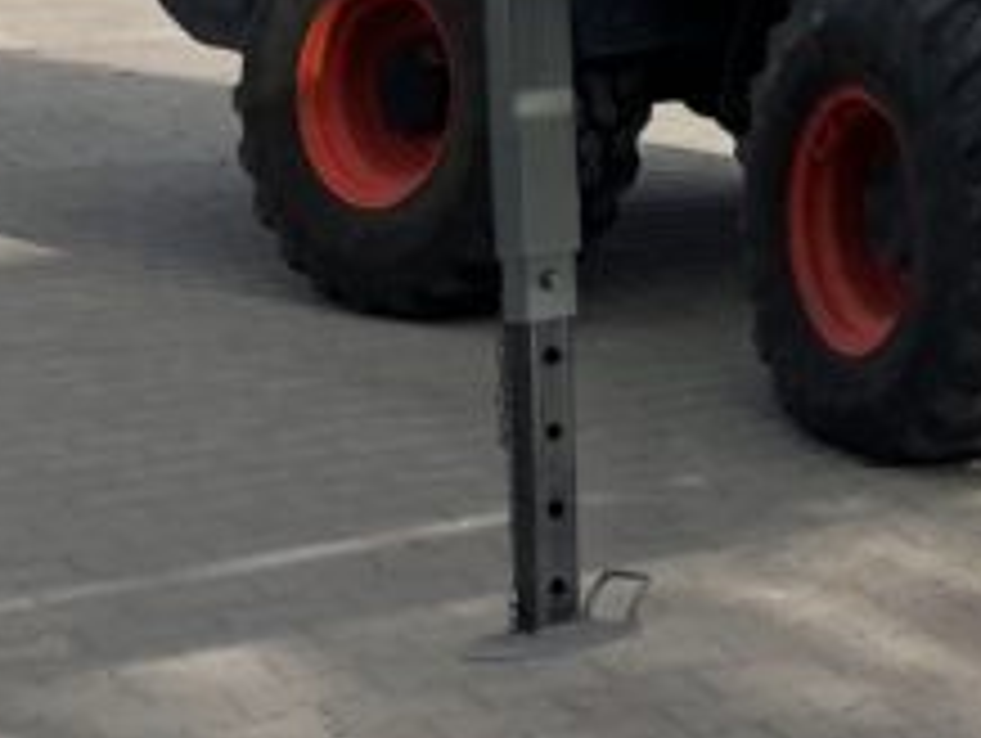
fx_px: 3461
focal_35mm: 122
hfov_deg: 14.4
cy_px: -698
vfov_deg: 11.1
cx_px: 1728
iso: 32
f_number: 1.6
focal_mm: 4.2
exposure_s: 1/4651
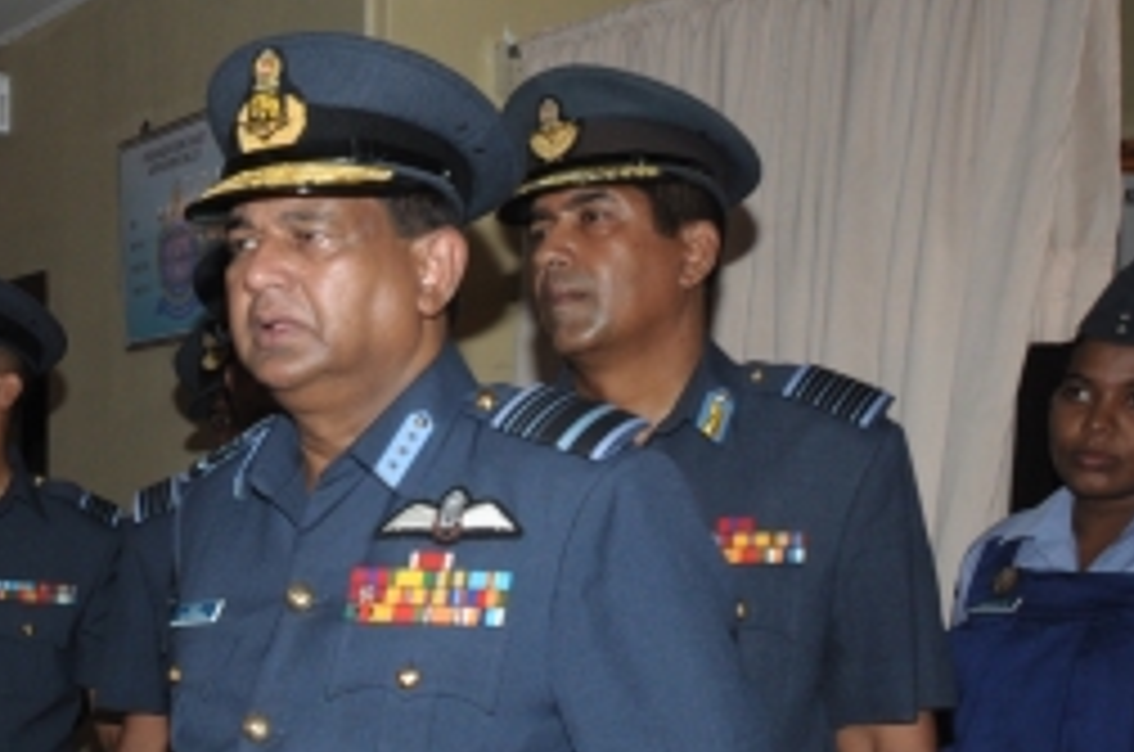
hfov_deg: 23.2
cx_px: -432
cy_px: 851
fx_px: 2358
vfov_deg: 17.4
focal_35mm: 75
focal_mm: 18
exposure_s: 1/160
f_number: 7.1
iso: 500
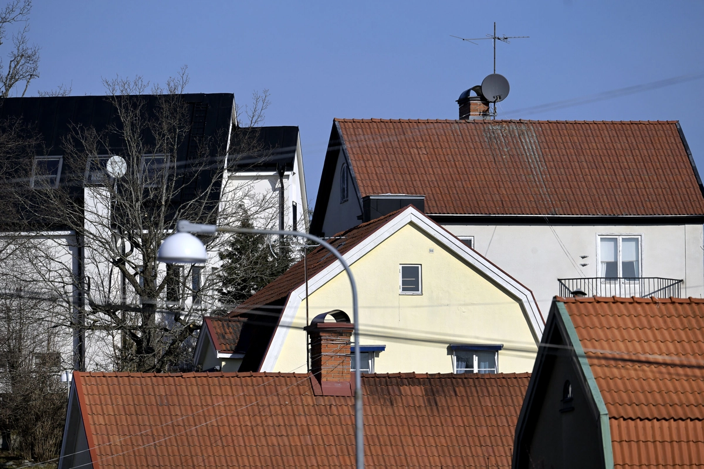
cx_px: 352
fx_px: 6453
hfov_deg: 6.2
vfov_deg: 4.2
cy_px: 234
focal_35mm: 330
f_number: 8
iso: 180
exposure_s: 1/1250
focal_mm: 330
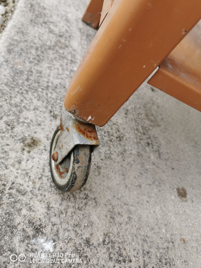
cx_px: 100
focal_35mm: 27
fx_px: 209
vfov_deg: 65.3
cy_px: 134
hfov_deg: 51.4
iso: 50
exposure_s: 1/259
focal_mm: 5.56
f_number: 1.6
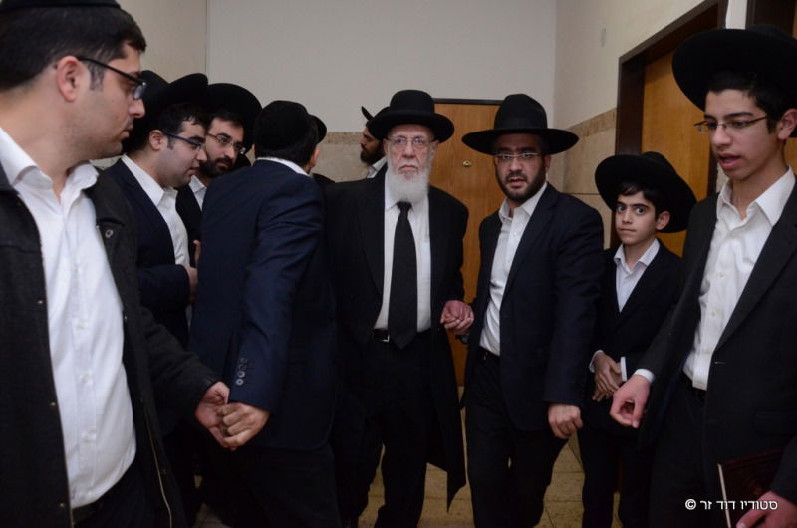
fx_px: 597
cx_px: 398
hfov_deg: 67.5
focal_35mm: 27
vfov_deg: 47.7
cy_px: 264
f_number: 5
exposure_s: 1/125
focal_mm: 18
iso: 2000
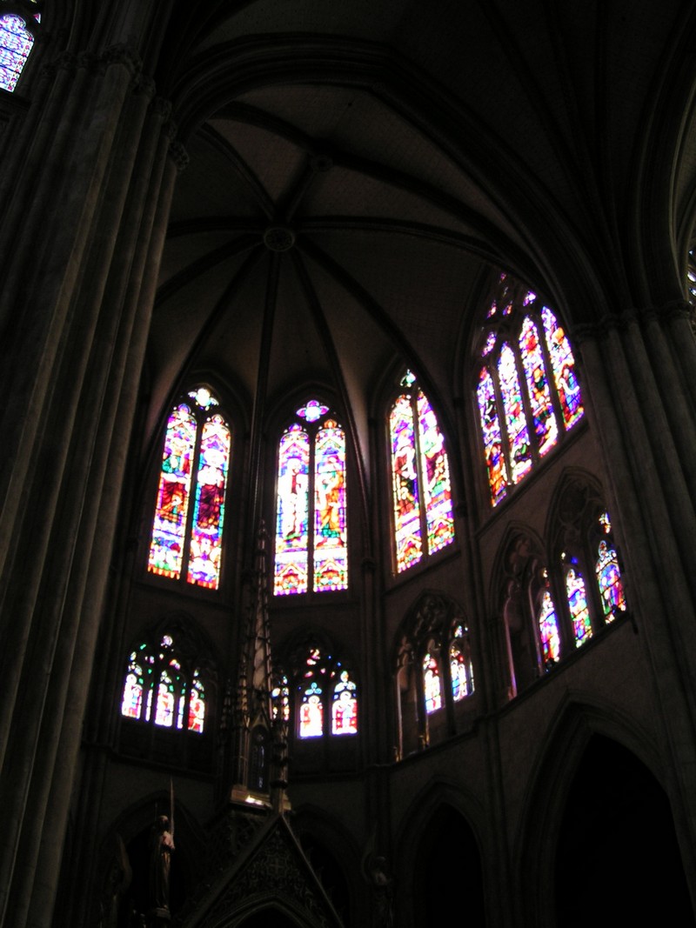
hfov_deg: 37.7
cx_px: 348
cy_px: 464
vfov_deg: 49.0
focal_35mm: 38
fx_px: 1019
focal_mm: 5.8
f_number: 2.8
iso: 80
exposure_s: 1/40
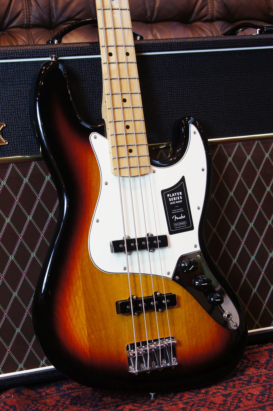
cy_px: 206
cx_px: 136
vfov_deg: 29.9
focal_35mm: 68
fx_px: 770
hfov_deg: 20.1
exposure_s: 1/10
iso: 400
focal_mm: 45
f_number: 8
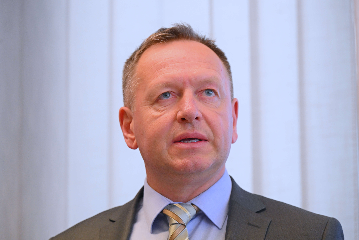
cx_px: 180
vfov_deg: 8.6
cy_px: 120
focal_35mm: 160
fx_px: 1595
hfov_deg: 12.8
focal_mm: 160
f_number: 5.6
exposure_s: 1/320
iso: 2500
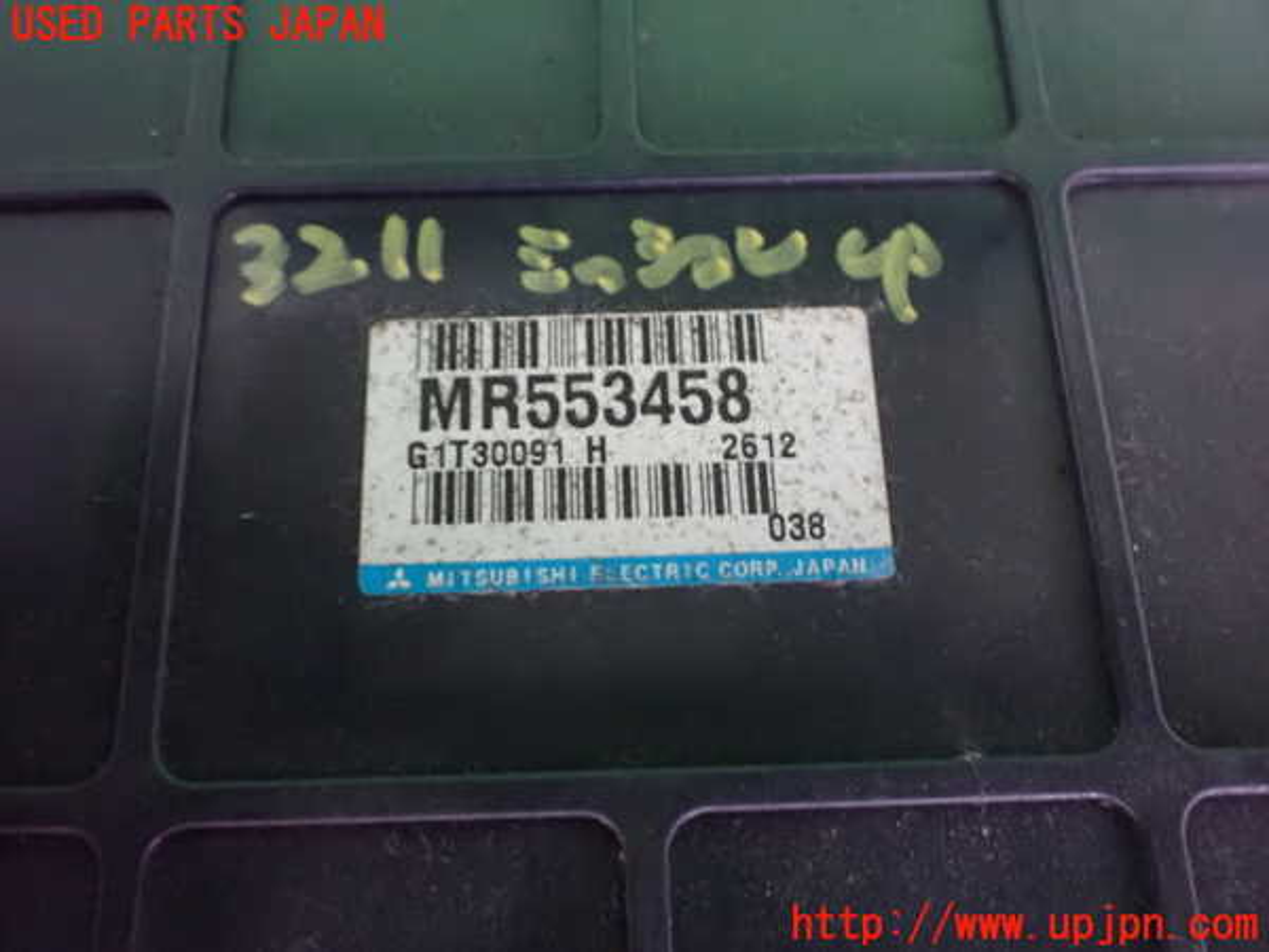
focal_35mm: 30
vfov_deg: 46.8
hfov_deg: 60.0
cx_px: 634
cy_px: 476
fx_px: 1100
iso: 1600
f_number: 2.3
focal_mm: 5.4
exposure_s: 1/20
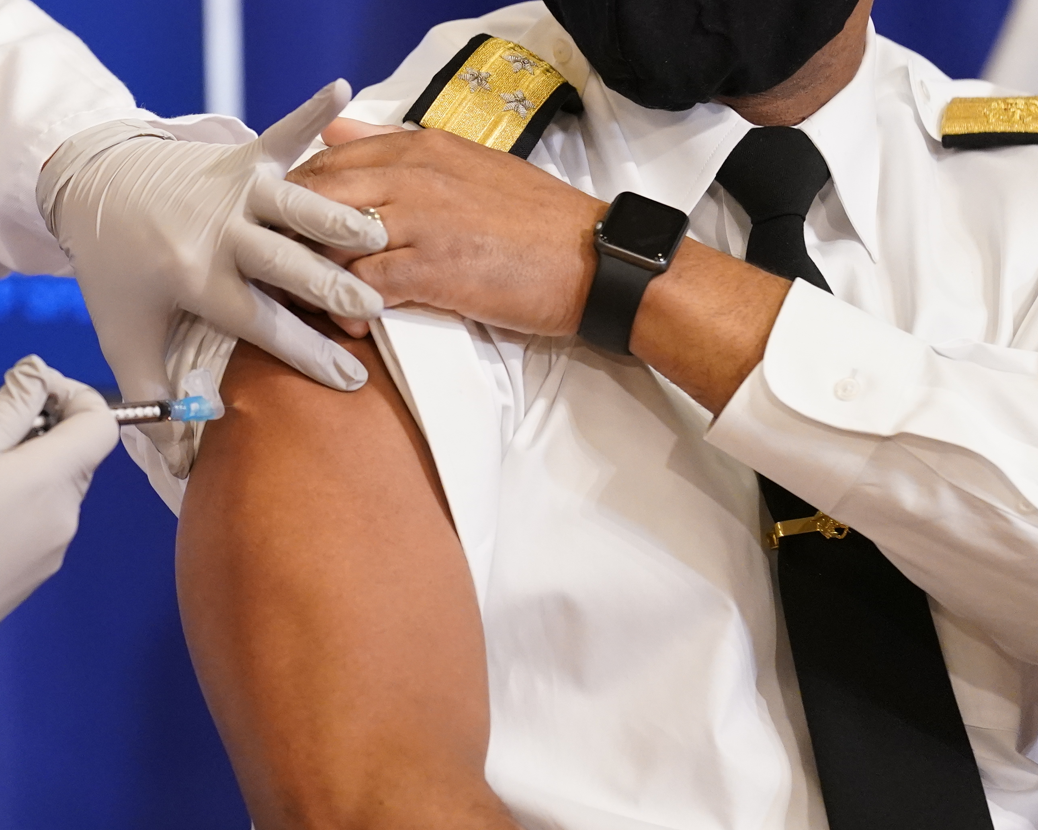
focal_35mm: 436
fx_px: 13393
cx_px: 266
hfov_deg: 4.4
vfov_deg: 3.5
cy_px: 162
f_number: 2.8
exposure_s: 1/640
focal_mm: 200
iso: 4000
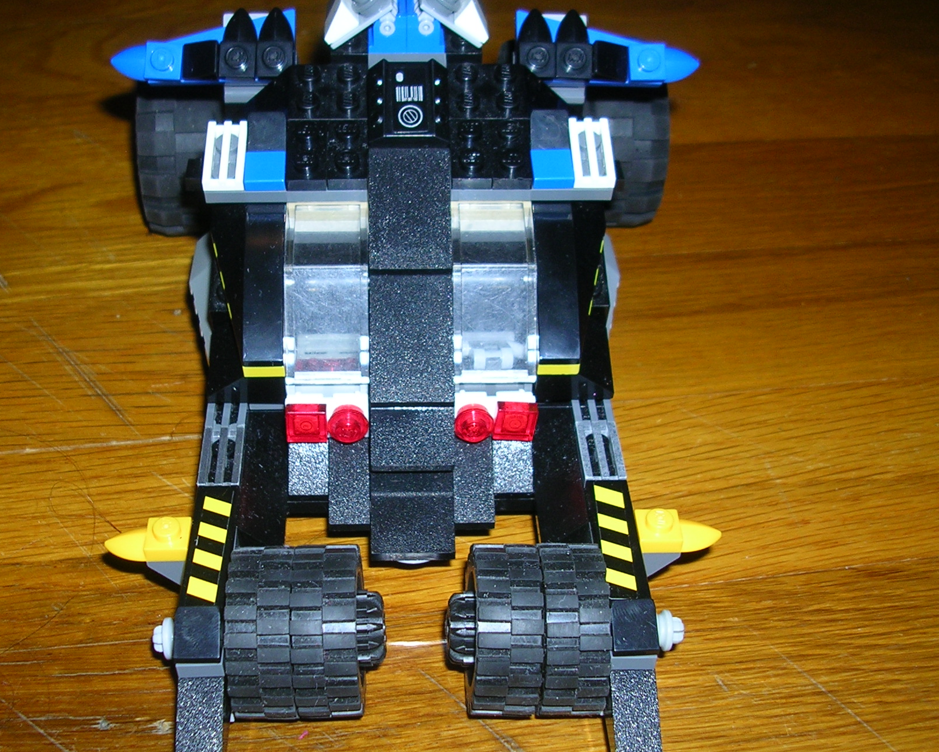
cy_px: 397
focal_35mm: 47
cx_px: 401
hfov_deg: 39.5
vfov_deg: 32.1
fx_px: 1306
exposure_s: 1/60.1
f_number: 2.8
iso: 50
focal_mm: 5.8
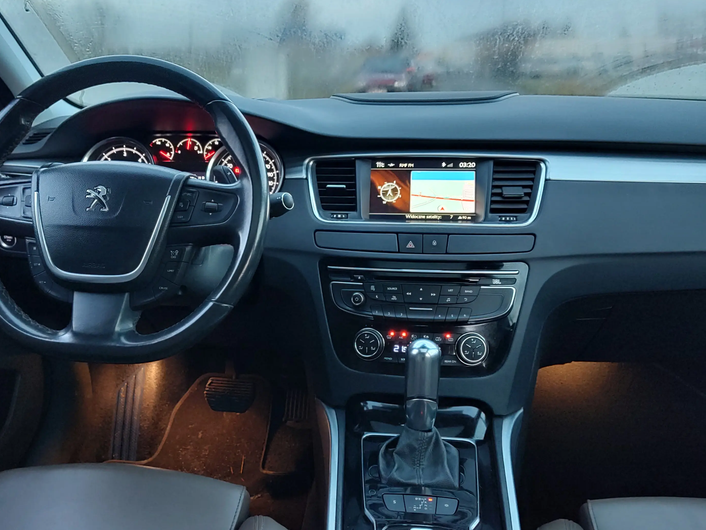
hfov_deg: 56.5
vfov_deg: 44.1
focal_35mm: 32
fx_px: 653
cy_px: 288
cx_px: 293
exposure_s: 1/50
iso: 295
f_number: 1.8
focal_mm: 5.56
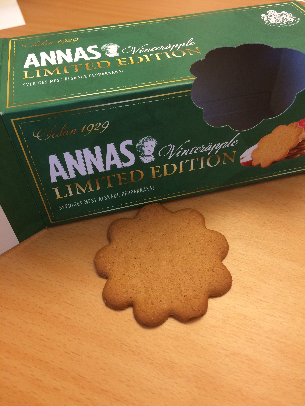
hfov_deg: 48.2
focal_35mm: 29
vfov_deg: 61.7
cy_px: 203
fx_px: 341
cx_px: 152
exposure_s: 1/33
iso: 160
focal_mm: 4.15
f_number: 2.2
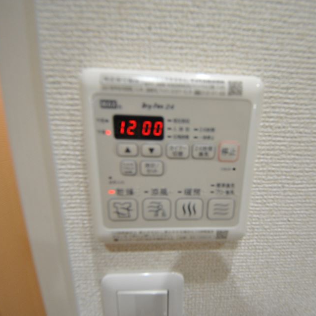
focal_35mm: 16
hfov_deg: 86.5
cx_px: 187
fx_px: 165
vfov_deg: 87.4
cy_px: 161
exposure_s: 1/50
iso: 800
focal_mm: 8
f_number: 4.5
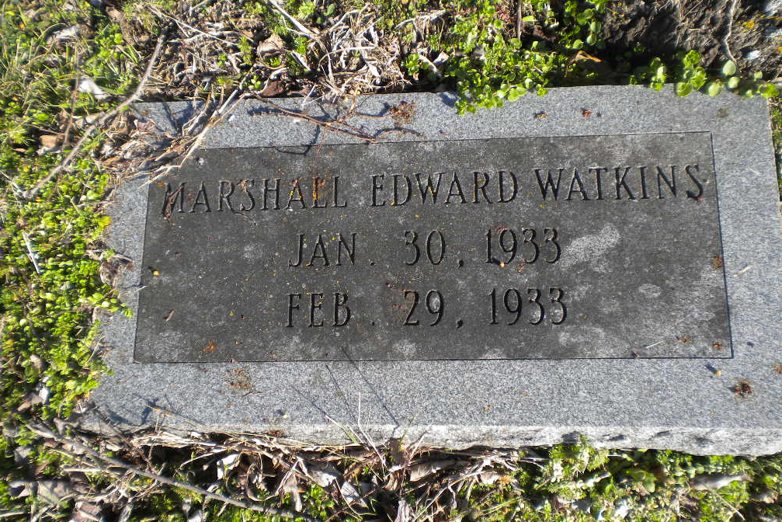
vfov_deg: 36.0
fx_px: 804
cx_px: 387
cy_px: 277
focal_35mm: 37
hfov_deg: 51.9
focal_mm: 6.3
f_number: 4.6
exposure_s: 1/253
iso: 80
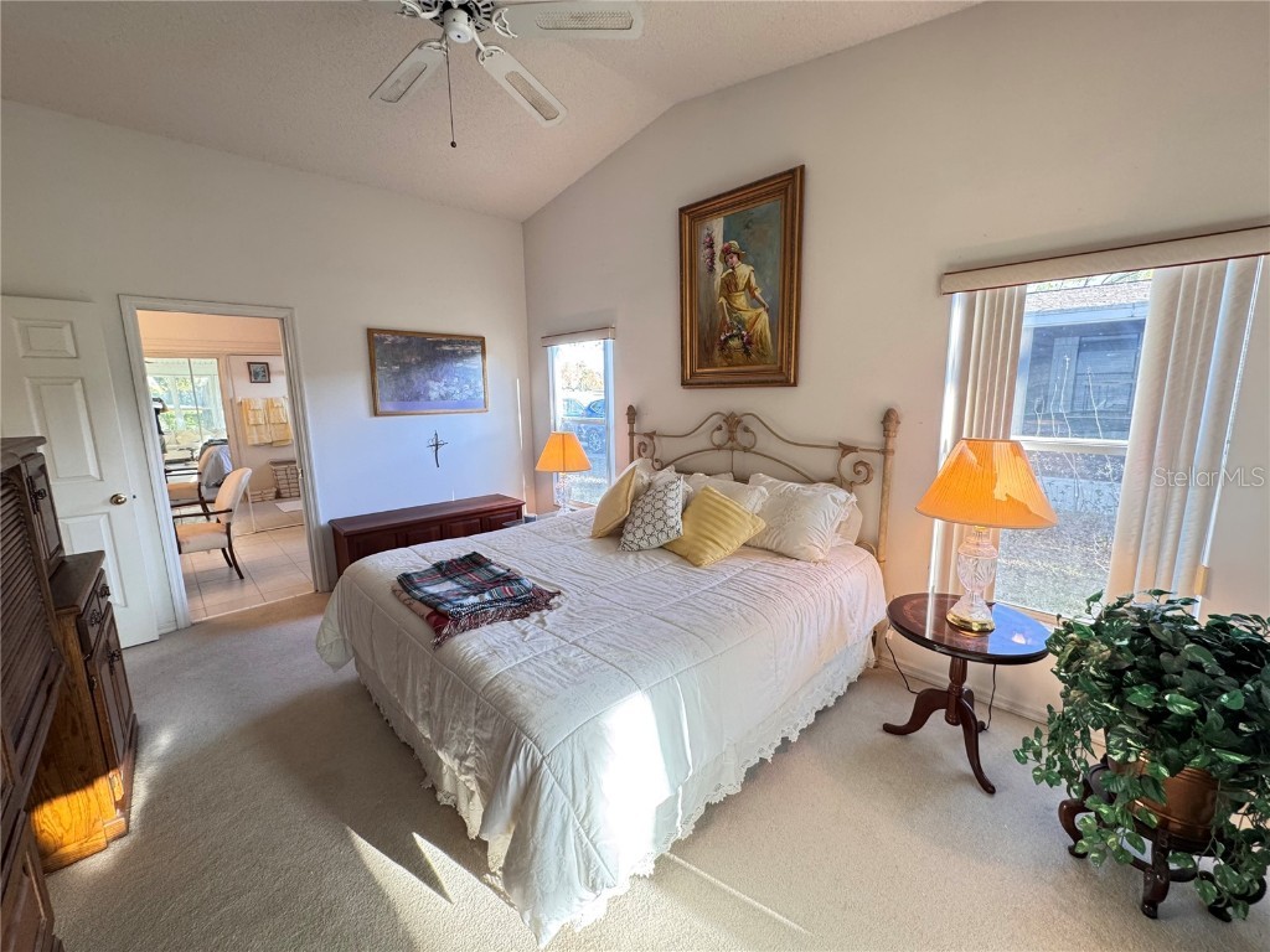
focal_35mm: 14
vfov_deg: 85.7
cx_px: 635
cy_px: 476
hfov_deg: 102.1
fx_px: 514
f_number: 2.2
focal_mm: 2.22
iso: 200
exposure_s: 1/60
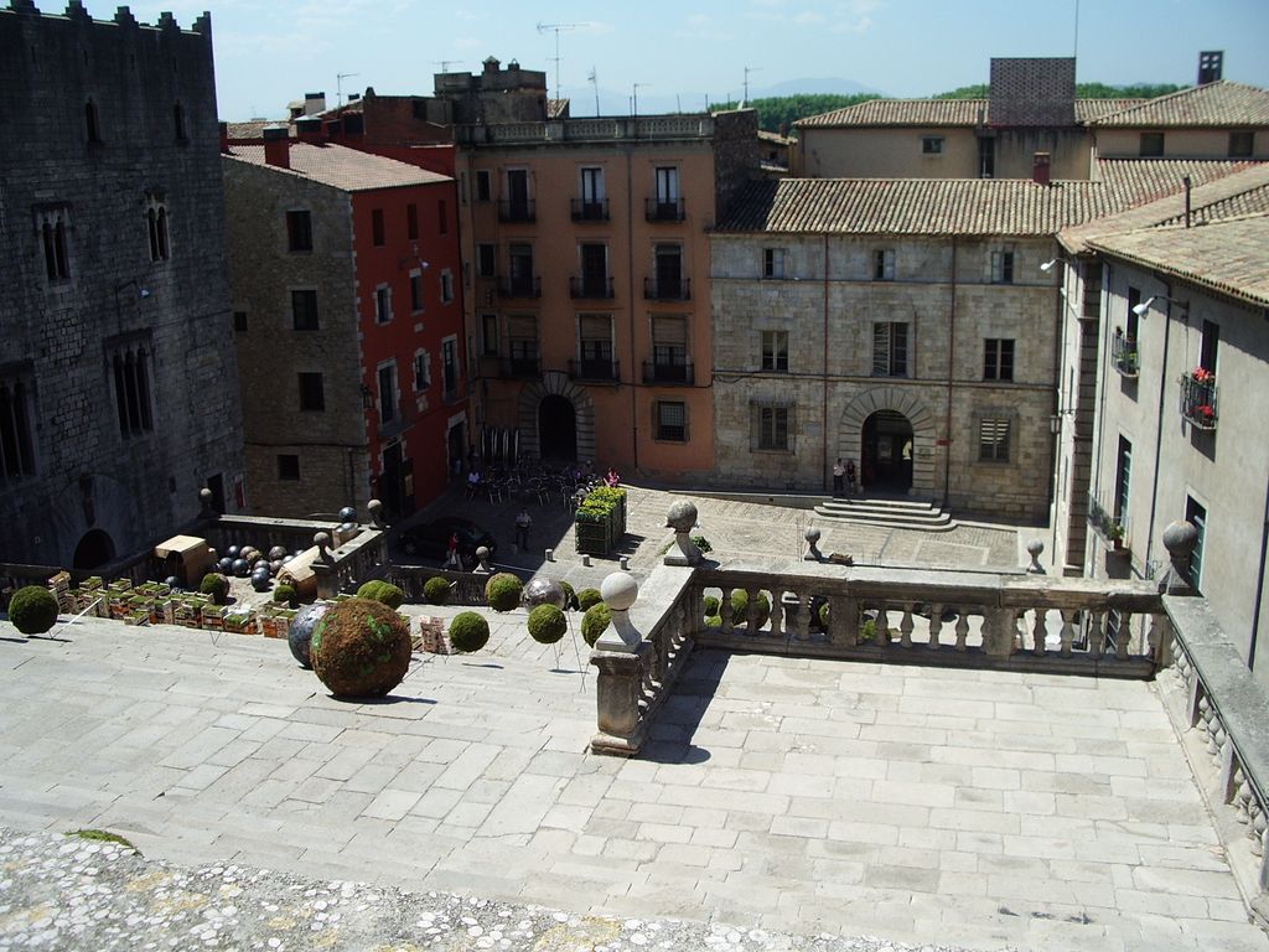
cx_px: 634
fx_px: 1283
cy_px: 476
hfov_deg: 52.6
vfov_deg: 40.7
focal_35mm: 35
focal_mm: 5.8
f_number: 4.3
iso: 50
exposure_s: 1/500
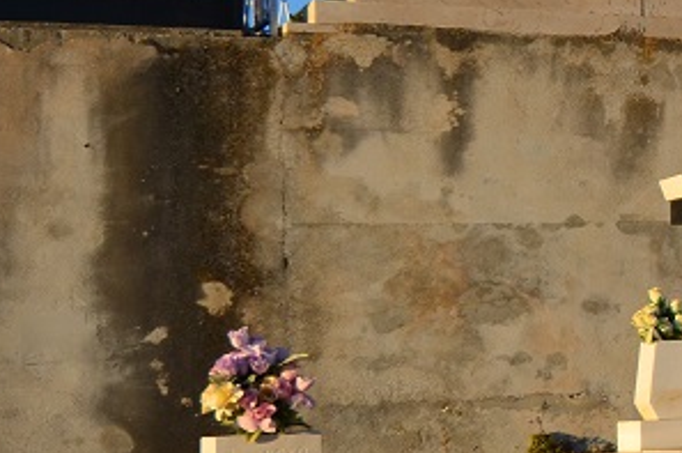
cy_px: 118
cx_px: 1110
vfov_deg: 12.3
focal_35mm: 111
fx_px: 2099
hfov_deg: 16.3
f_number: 5.6
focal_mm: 22
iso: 400
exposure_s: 1/1000
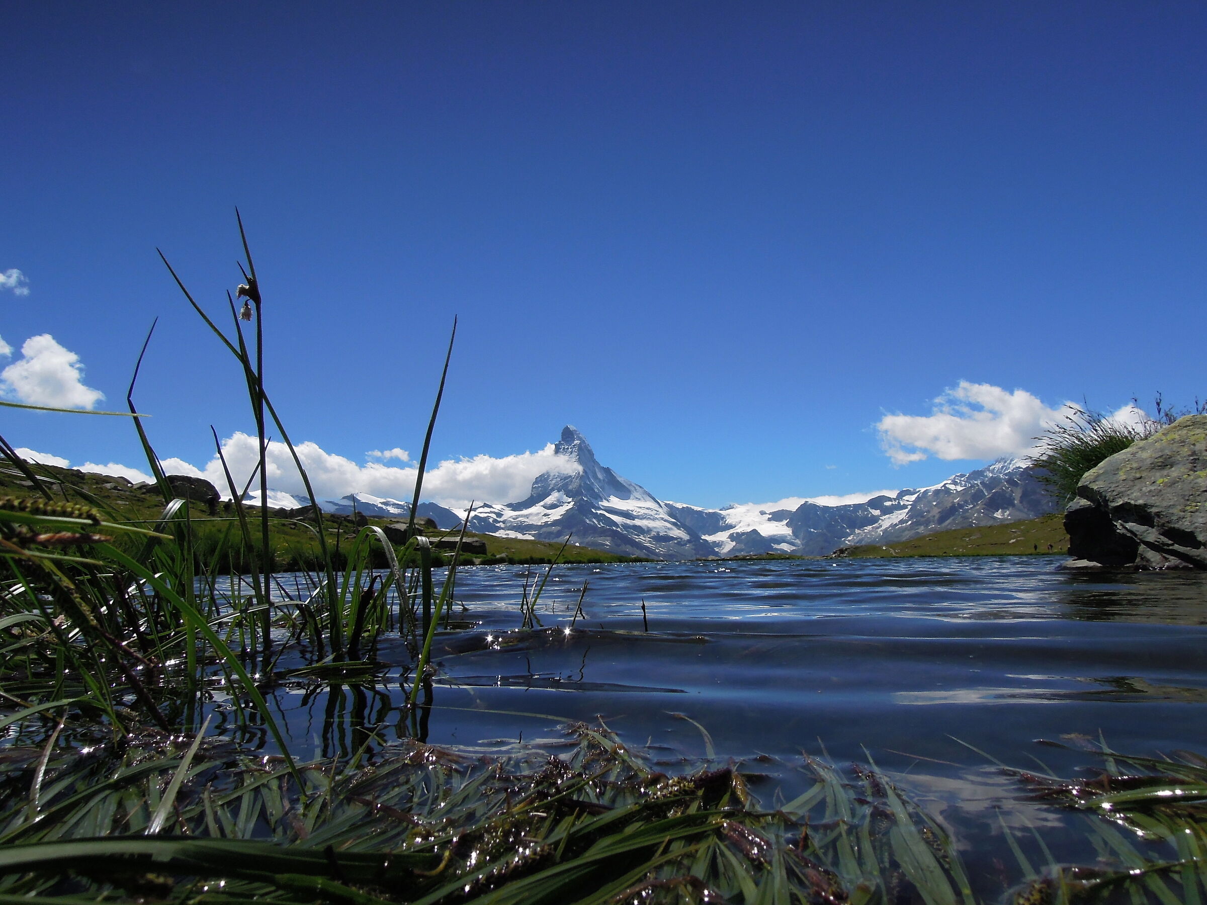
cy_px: 452
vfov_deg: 56.8
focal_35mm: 24
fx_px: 837
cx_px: 604
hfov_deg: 71.6
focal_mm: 4.3
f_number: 5.6
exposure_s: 1/1600
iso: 160
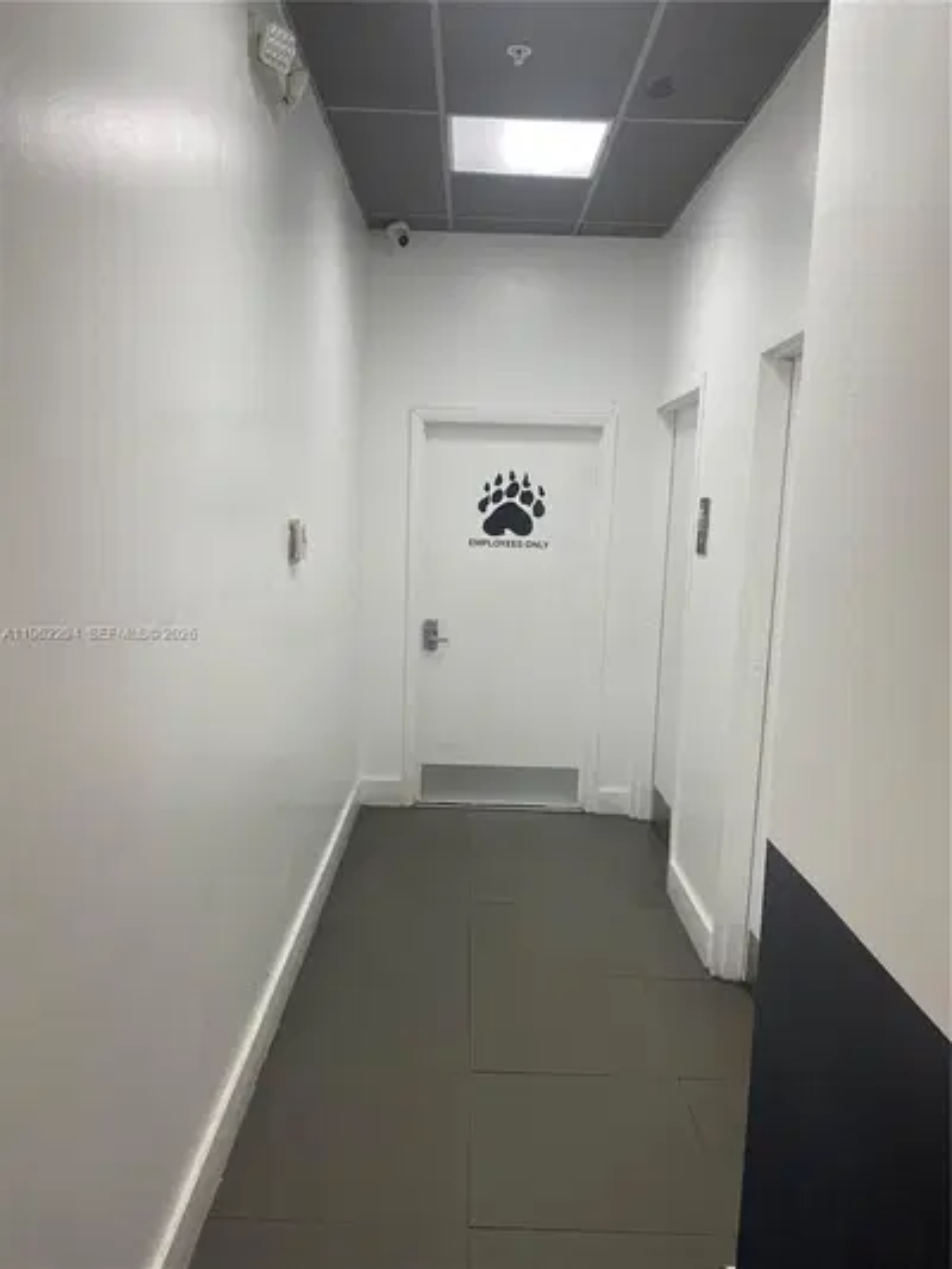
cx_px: 476
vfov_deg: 67.3
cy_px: 634
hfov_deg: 53.1
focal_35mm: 26
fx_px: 953
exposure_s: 1/107
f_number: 1.8
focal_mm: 4.25
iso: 100
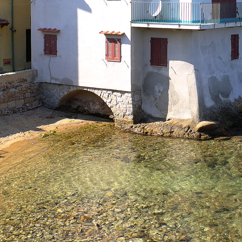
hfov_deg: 21.5
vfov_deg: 21.5
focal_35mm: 79
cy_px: 35
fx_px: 625
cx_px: 216
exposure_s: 1/250
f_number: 5
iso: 100
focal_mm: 24
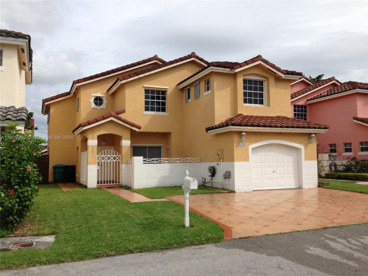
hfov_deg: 55.4
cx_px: 184
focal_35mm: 33
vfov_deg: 42.9
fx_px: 351
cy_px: 138
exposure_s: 1/1748
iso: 50
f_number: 2.4
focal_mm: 4.13
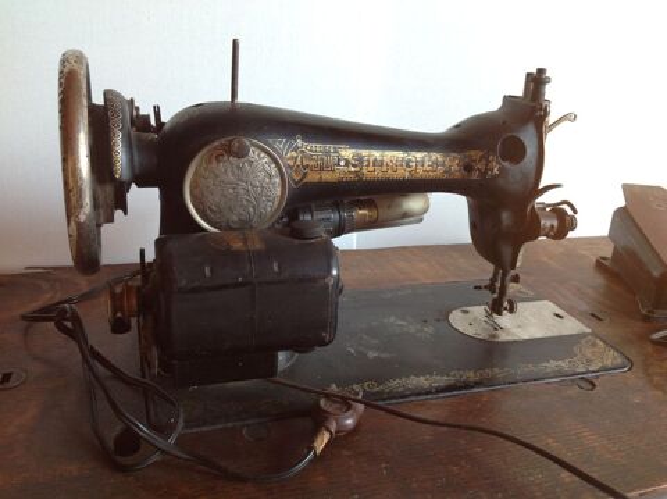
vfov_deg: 40.6
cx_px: 334
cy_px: 250
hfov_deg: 52.7
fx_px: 674
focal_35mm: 35
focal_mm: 4.28
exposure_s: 1/17
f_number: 2.4
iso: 50
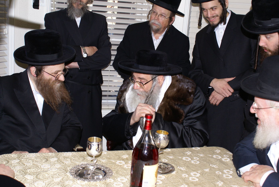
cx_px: 140
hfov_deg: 43.6
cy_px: 94
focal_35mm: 45
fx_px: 349
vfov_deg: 29.9
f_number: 5
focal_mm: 30
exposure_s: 1/60
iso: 400
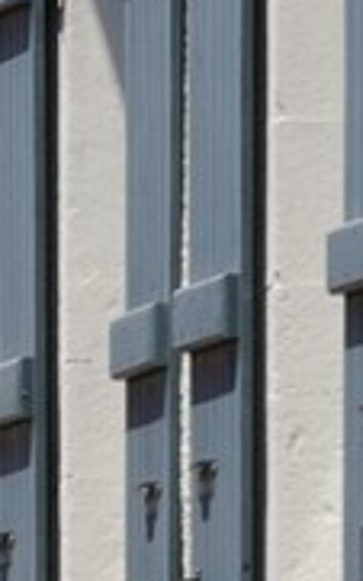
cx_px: -1391
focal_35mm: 1173
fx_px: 18582
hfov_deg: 1.1
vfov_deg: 1.8
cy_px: 1562
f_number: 10
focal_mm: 130
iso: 200
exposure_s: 1/320
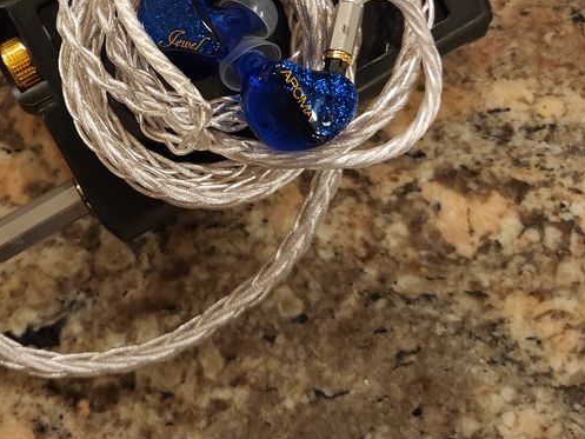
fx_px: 625
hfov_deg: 48.7
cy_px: 88
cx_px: 165
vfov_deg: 37.3
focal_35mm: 37
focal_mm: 5.4
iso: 320
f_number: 1.8
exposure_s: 1/30
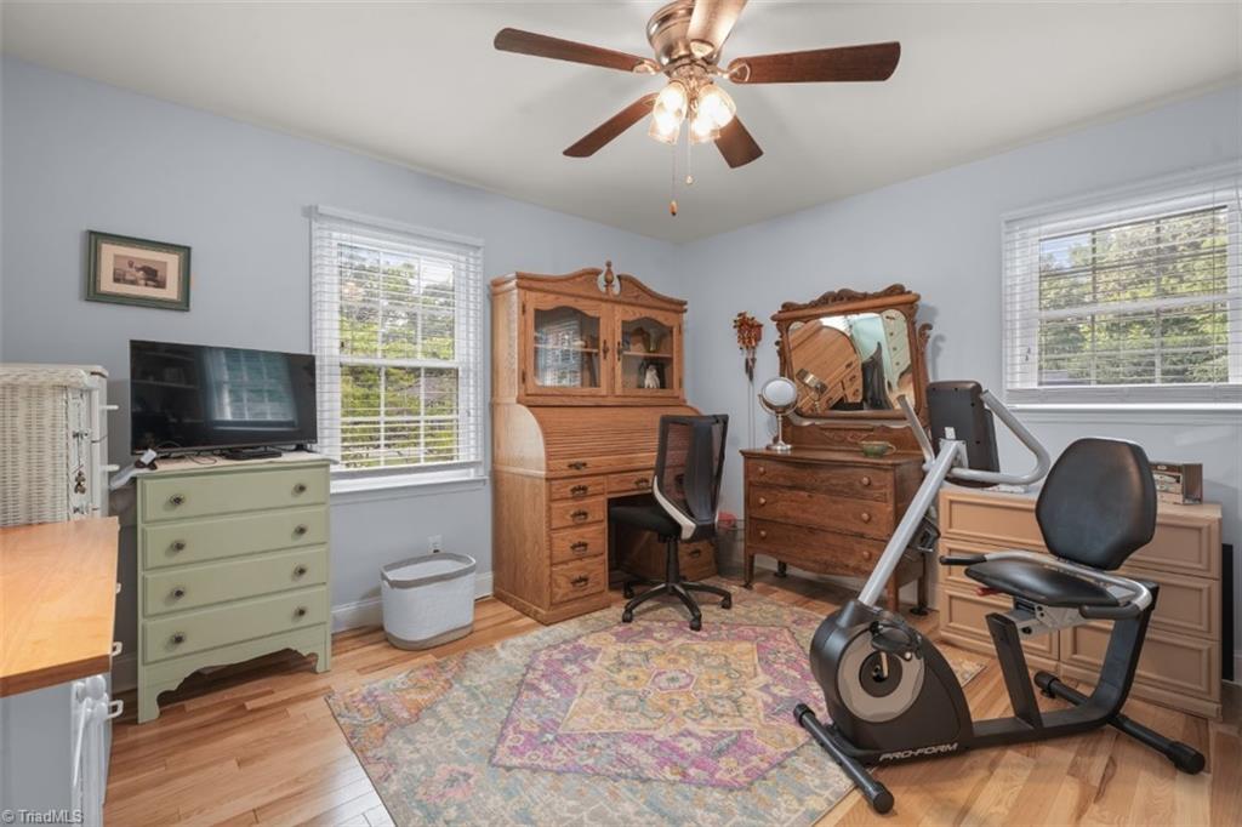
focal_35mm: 16
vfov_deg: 73.7
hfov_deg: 96.8
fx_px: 552
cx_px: 621
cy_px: 414
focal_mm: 16
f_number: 8
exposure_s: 1/2
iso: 320
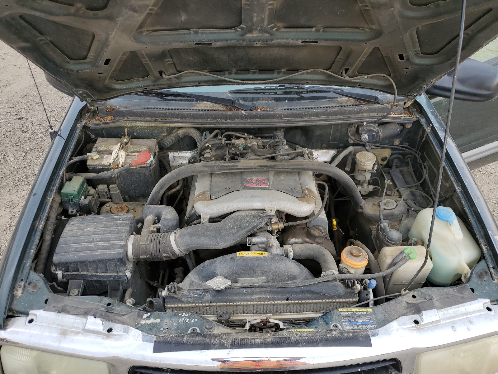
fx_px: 374
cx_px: 249
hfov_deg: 67.3
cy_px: 187
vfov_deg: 53.1
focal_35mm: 26
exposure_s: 1/294
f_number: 1.5
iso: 50
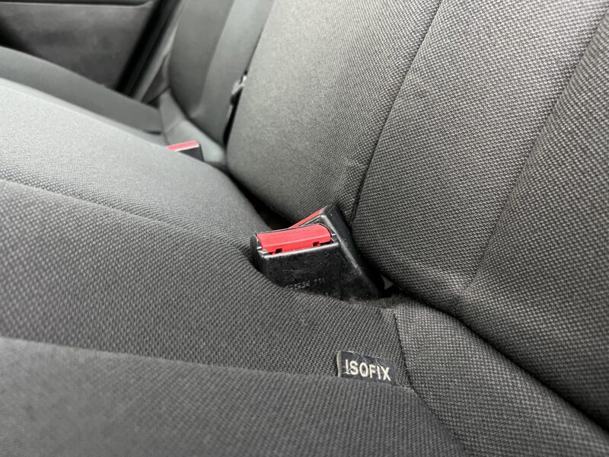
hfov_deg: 67.3
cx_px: 304
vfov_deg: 53.1
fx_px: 457
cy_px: 228
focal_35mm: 26
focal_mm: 5.7
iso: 400
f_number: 1.5
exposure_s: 1/50
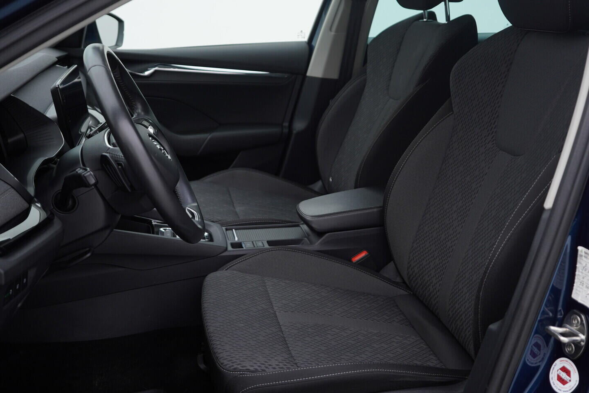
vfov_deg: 36.9
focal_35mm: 36
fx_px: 589
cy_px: 196
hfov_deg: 53.1
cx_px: 294
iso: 125
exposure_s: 1/50
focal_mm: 24
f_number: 3.2
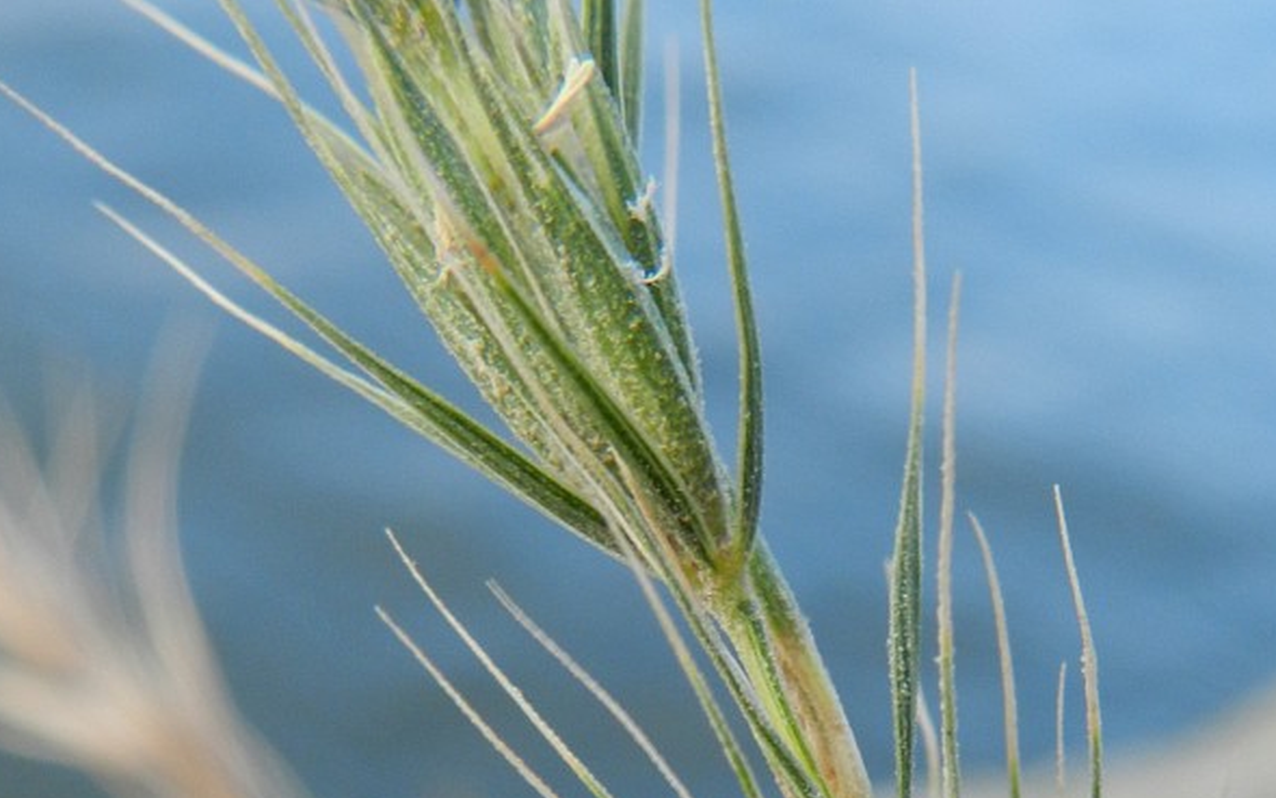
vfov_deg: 17.7
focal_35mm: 69
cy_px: 1019
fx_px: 2400
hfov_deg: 29.4
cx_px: 908
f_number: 3.7
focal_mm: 5.6
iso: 160
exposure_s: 1/160
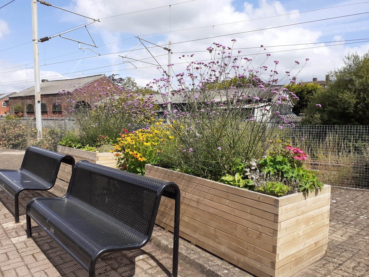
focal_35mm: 27
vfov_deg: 51.4
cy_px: 138
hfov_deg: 65.3
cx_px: 184
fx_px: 288
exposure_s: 1/1675
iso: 40
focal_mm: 3.6
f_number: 1.9
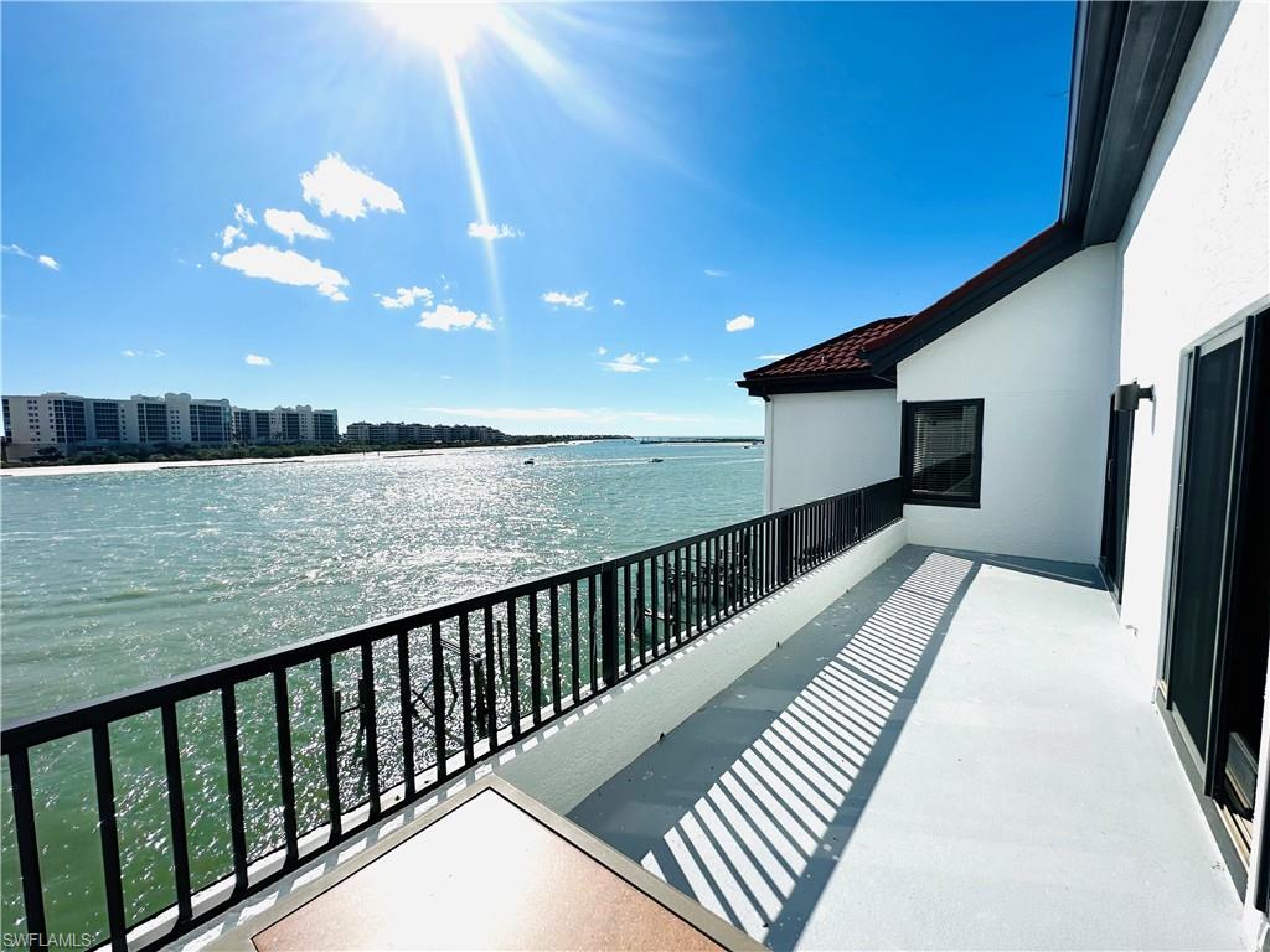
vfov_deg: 85.7
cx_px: 635
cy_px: 476
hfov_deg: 102.1
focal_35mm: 14
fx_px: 514
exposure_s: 1/6135
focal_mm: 2.22
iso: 50
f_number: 2.2
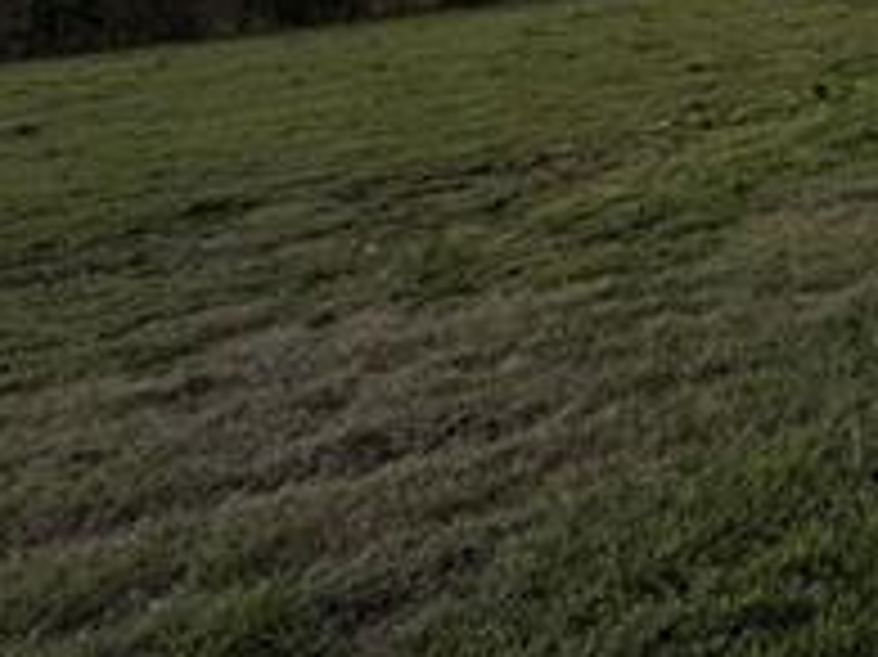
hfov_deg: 29.3
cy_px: -342
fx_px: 1166
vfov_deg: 24.2
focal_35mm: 46
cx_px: 1252
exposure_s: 1/106
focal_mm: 2.22
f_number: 2.2
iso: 40
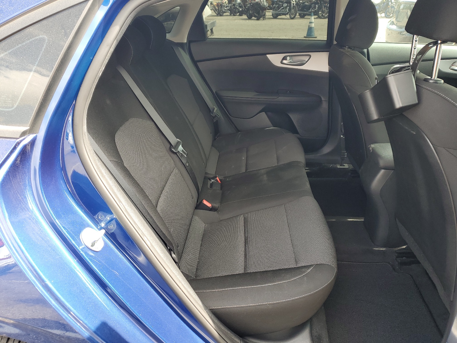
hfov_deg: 67.3
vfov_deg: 53.1
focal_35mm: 26
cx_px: 228
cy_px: 172
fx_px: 343
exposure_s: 1/161
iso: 50
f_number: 1.5
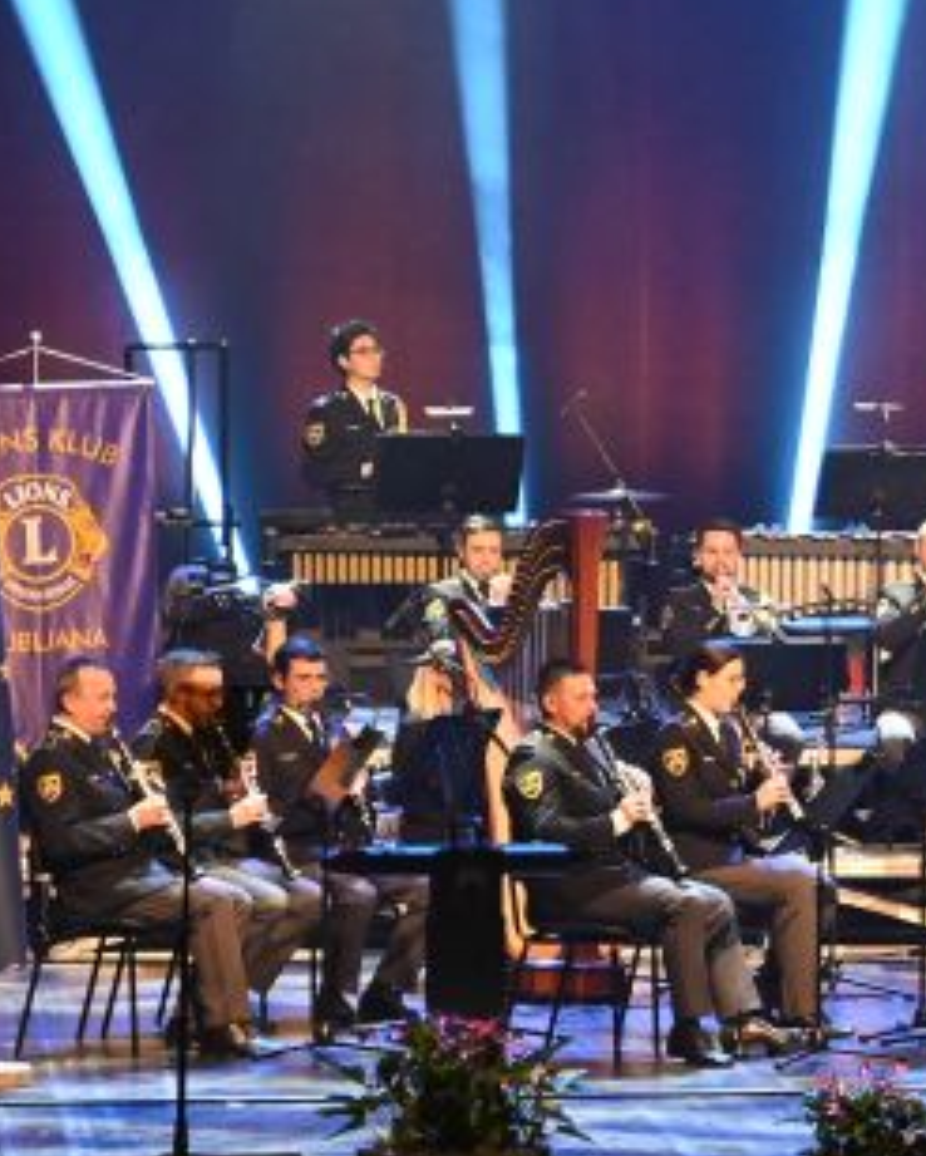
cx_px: 1765
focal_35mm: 194
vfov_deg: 9.9
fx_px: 6639
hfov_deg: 7.7
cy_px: 636
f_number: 3.2
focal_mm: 62
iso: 5000
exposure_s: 1/200
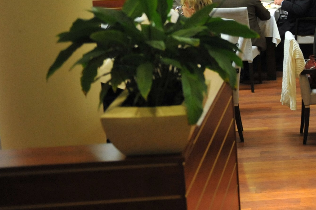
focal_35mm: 102
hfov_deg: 17.5
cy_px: 64
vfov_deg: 13.4
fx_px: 895
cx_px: 503
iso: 2000
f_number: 2.8
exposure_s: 1/125
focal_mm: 32
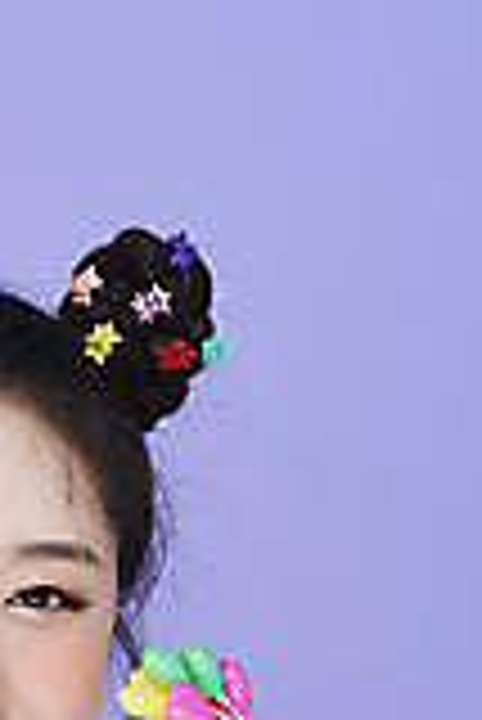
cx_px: -47
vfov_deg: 7.8
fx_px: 5250
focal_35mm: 262
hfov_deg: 5.2
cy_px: 792
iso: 64
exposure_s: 1/125
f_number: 11
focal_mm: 105
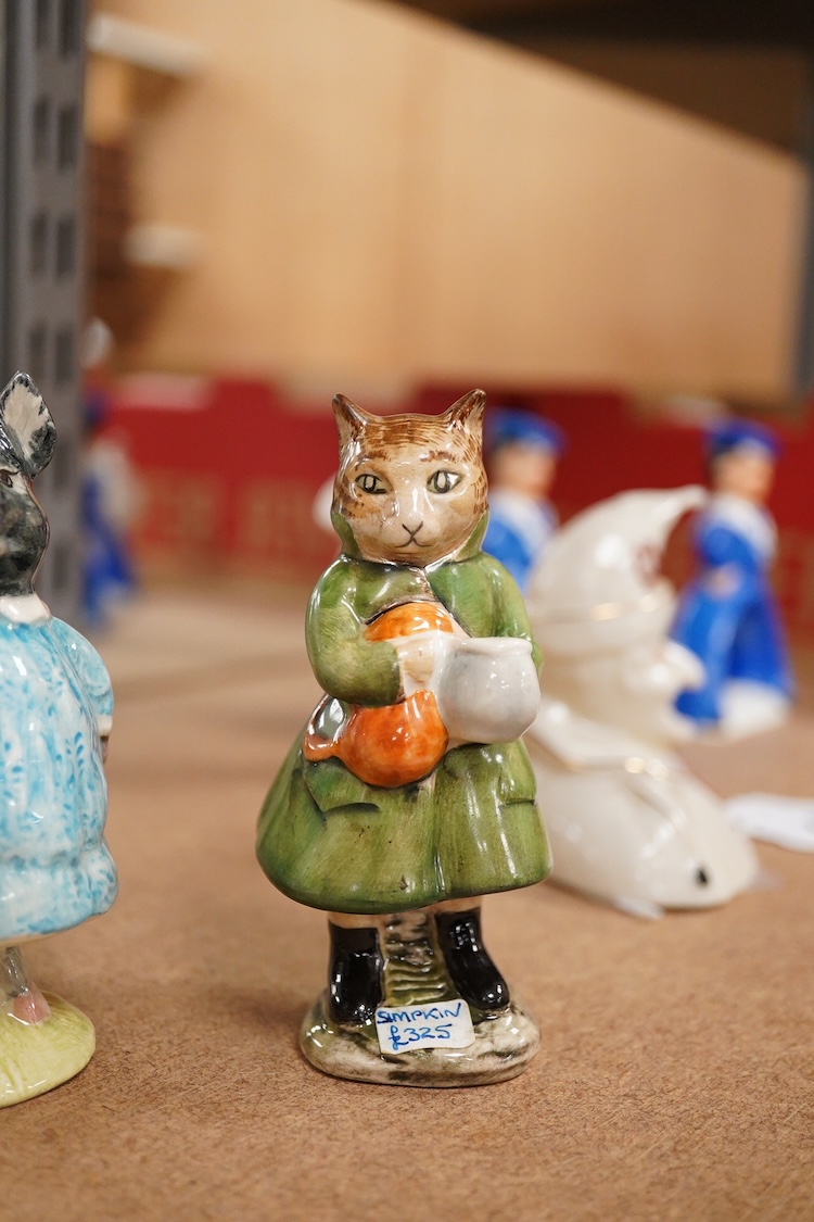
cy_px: 611
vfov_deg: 43.6
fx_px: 1526
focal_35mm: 45
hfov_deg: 29.9
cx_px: 407
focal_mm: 30
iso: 2500
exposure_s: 1/320
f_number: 3.5
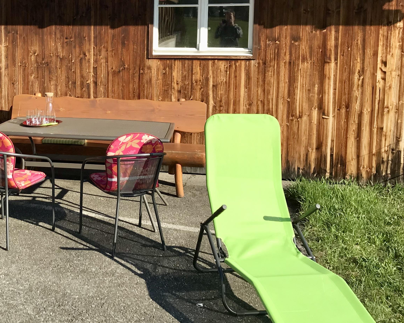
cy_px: 94
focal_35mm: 48
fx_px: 574
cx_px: 83
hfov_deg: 37.5
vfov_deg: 31.1
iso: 20
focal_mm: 3.99
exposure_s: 1/1168
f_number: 1.8
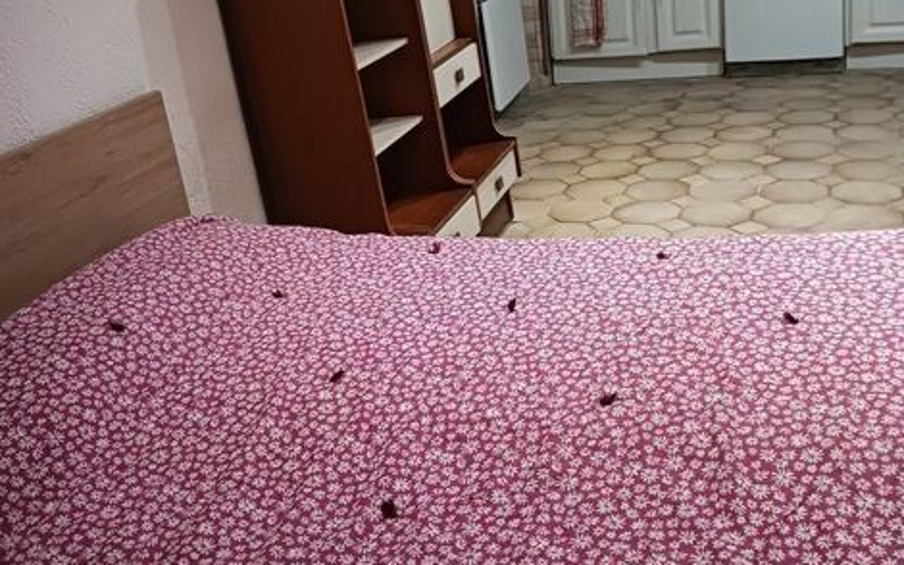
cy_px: 184
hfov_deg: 50.4
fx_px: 961
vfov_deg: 32.5
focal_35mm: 39
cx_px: 460
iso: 500
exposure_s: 1/20
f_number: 1.8
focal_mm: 4
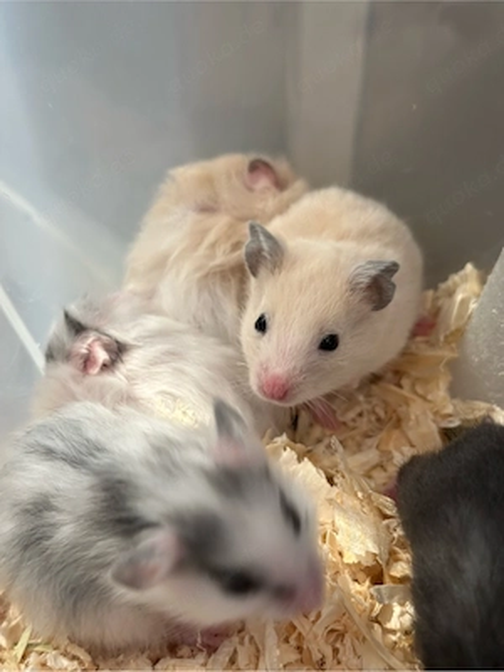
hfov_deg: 30.3
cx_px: 252
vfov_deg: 39.7
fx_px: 932
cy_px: 336
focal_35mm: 48
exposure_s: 1/50
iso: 200
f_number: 1.78
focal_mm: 6.86
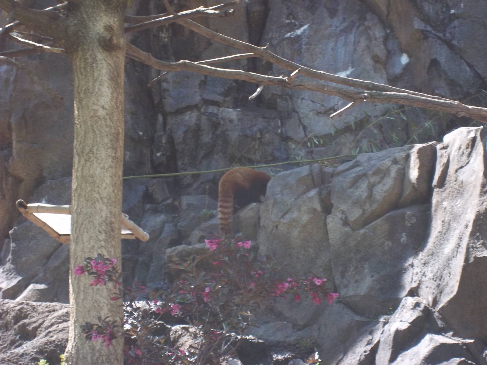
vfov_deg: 13.7
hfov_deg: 18.2
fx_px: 1519
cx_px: 244
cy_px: 182
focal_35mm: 108
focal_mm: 19.5
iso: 80
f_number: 5.6
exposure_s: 1/80
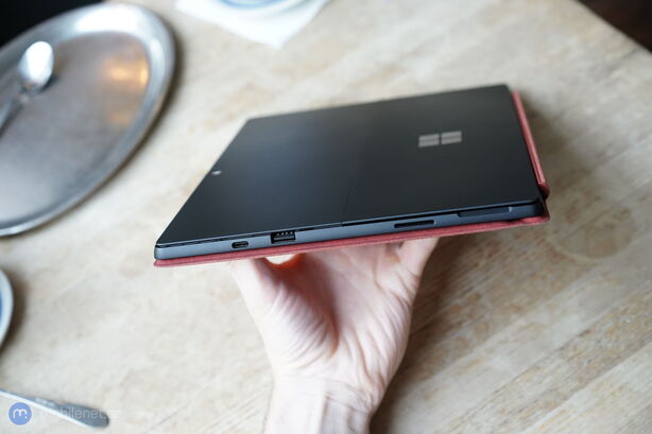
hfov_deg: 36.3
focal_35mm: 55
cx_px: 326
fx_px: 996
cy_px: 217
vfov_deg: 24.6
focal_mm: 55
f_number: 5
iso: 3200
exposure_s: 1/200
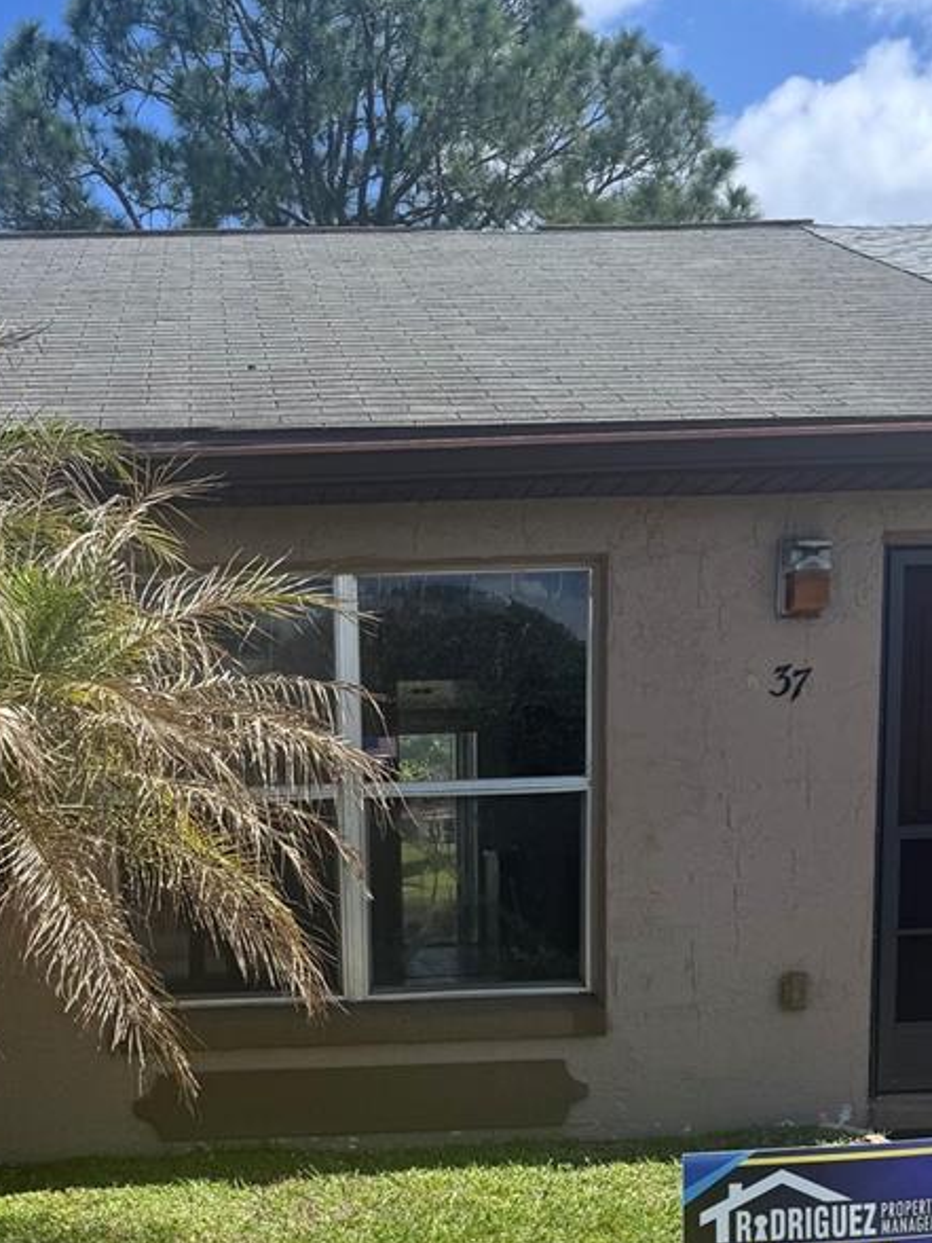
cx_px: 347
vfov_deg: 36.2
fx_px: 1759
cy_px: 1148
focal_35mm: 49
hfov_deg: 29.6
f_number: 1.78
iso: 80
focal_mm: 6.76
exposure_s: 1/4049
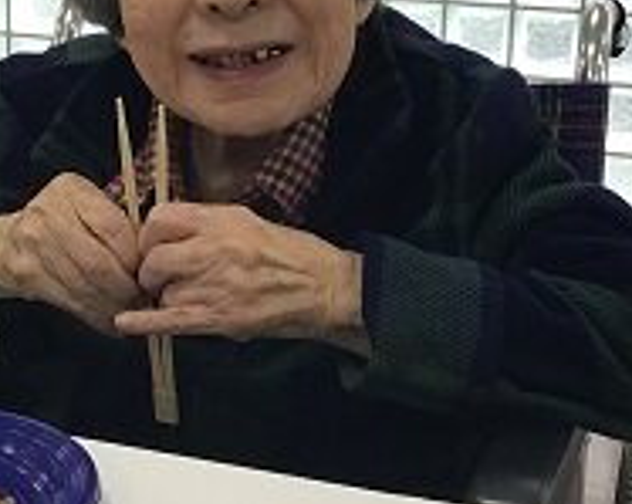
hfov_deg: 23.6
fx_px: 1513
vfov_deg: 18.9
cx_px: 294
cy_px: 188
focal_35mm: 81
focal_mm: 3.3
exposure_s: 1/30
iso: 25
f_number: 2.4
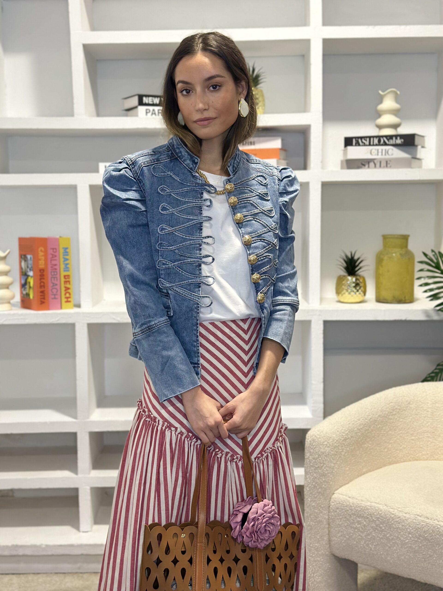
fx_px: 819
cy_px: 296
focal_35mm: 48
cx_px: 222
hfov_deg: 30.3
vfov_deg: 39.7
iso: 250
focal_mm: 6.86
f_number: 1.78
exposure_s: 1/50
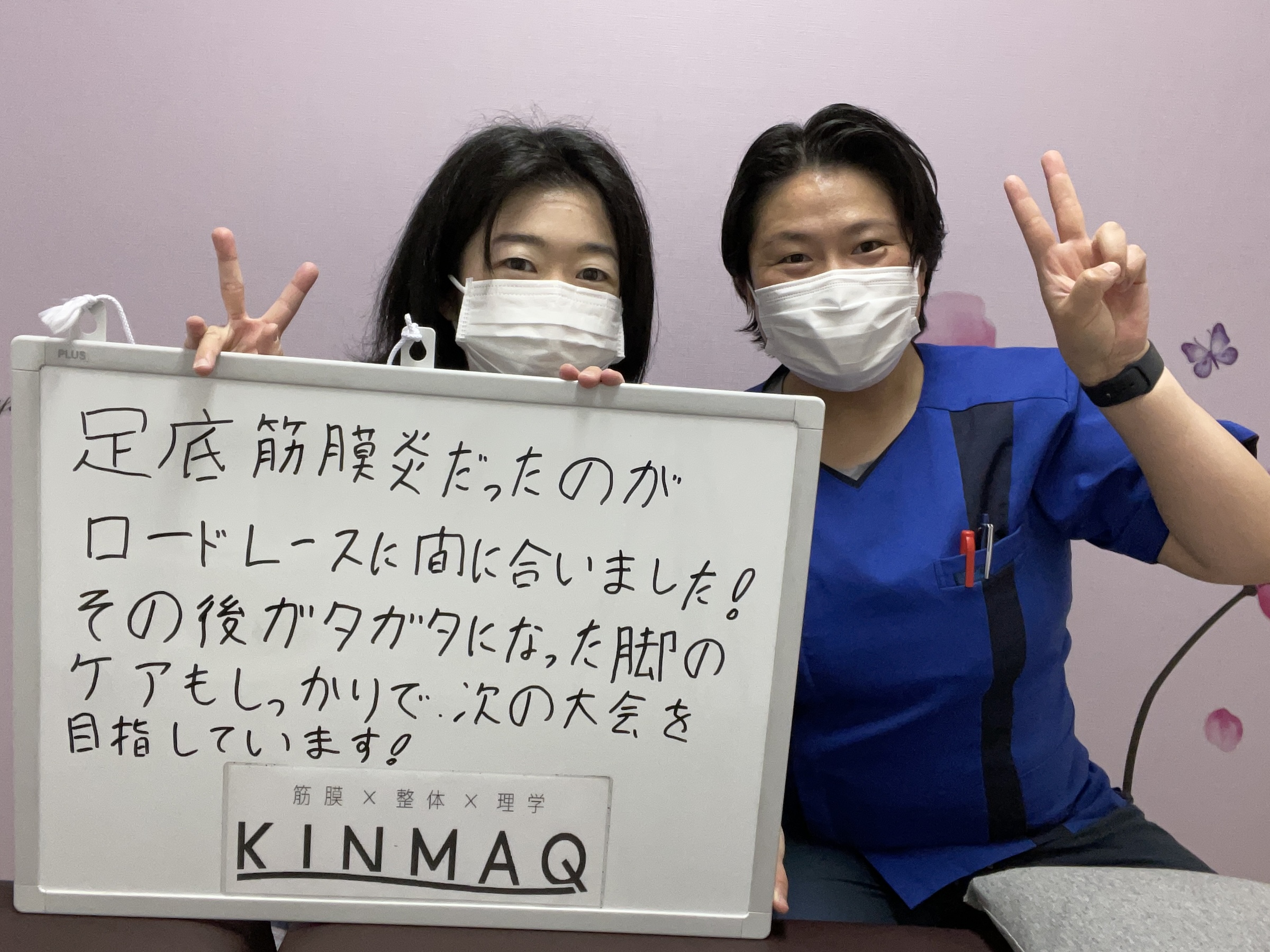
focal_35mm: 30
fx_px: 1101
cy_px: 476
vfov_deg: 46.8
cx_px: 635
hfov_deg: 60.0
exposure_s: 1/50
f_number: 2.2
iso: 160
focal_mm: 2.71
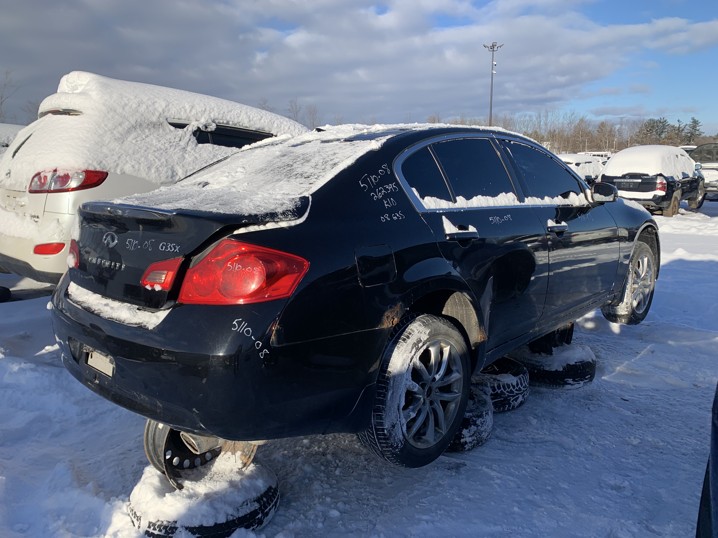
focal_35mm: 27
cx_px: 347
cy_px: 262
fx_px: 560
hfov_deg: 65.3
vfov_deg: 51.3
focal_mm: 4.25
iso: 25
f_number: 1.8
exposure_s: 1/2421
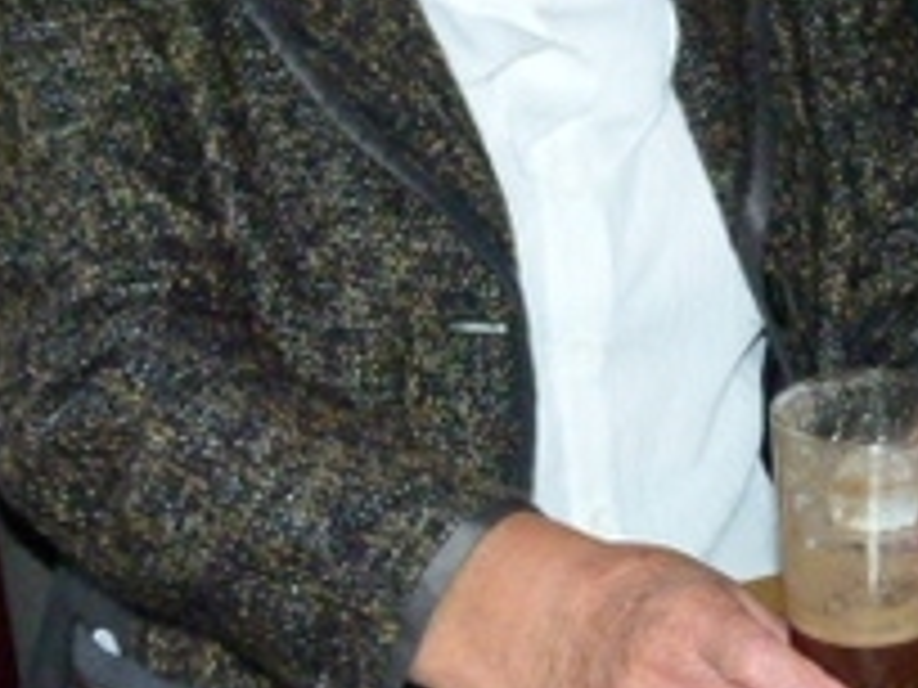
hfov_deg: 12.7
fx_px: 4057
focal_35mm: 153
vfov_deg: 9.7
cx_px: 1030
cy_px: 99
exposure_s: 1/250
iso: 400
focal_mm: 9.4
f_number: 3.2
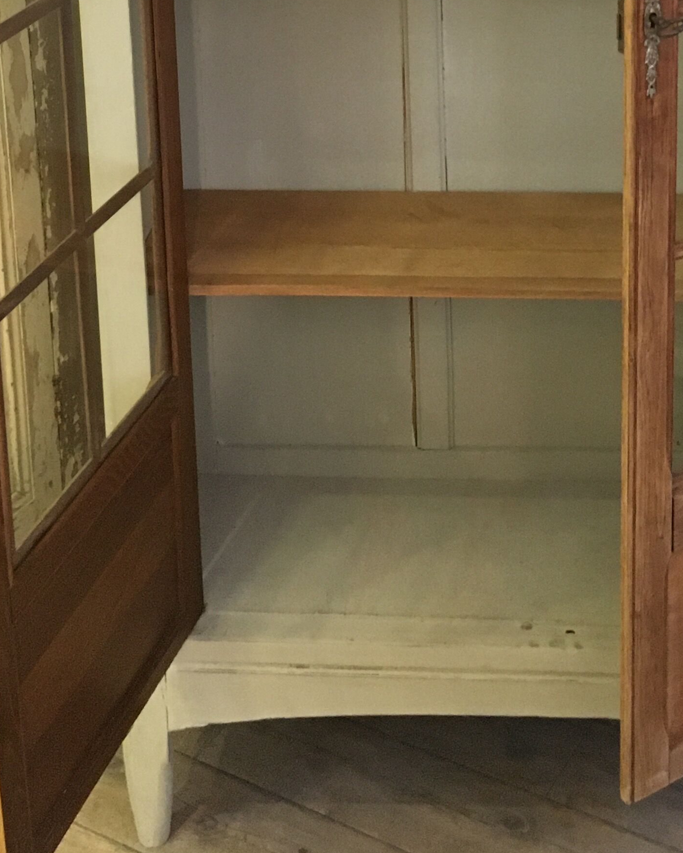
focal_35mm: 65
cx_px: 449
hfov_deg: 23.4
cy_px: -108
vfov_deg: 26.6
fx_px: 1642
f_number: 2.2
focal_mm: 4.15
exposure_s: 1/17
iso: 250
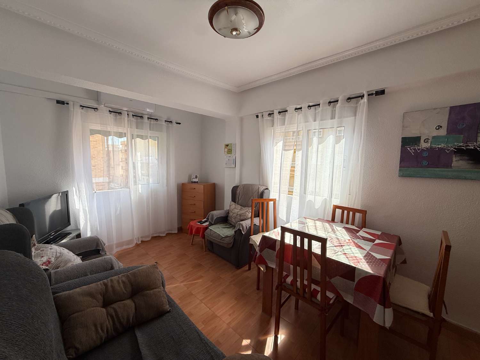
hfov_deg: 102.1
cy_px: 180
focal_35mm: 14
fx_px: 194
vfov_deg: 85.7
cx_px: 240
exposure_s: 1/613
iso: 50
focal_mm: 2.22
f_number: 2.2
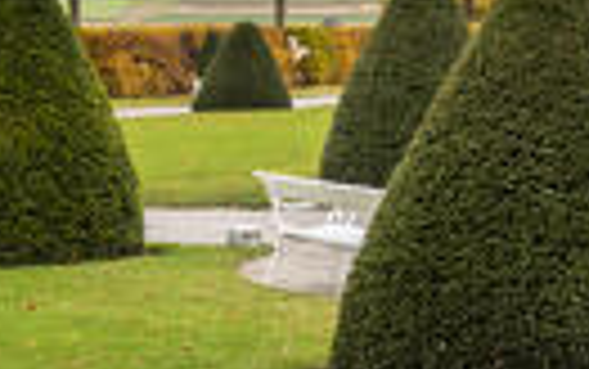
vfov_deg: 9.3
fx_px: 2248
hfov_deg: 12.4
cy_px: -50
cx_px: 1311
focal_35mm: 140
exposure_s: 1/80
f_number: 8
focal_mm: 30
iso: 200
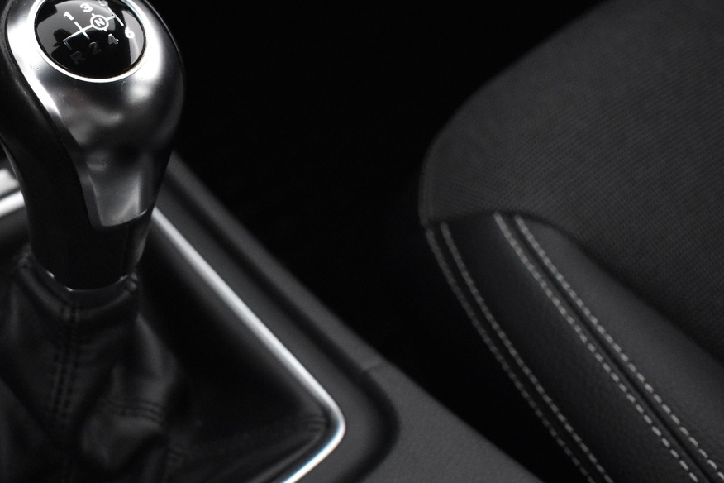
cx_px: 91
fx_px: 1227
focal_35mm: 61
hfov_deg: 31.5
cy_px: 227
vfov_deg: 22.3
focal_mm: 22
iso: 3200
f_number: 3.8
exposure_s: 1/40
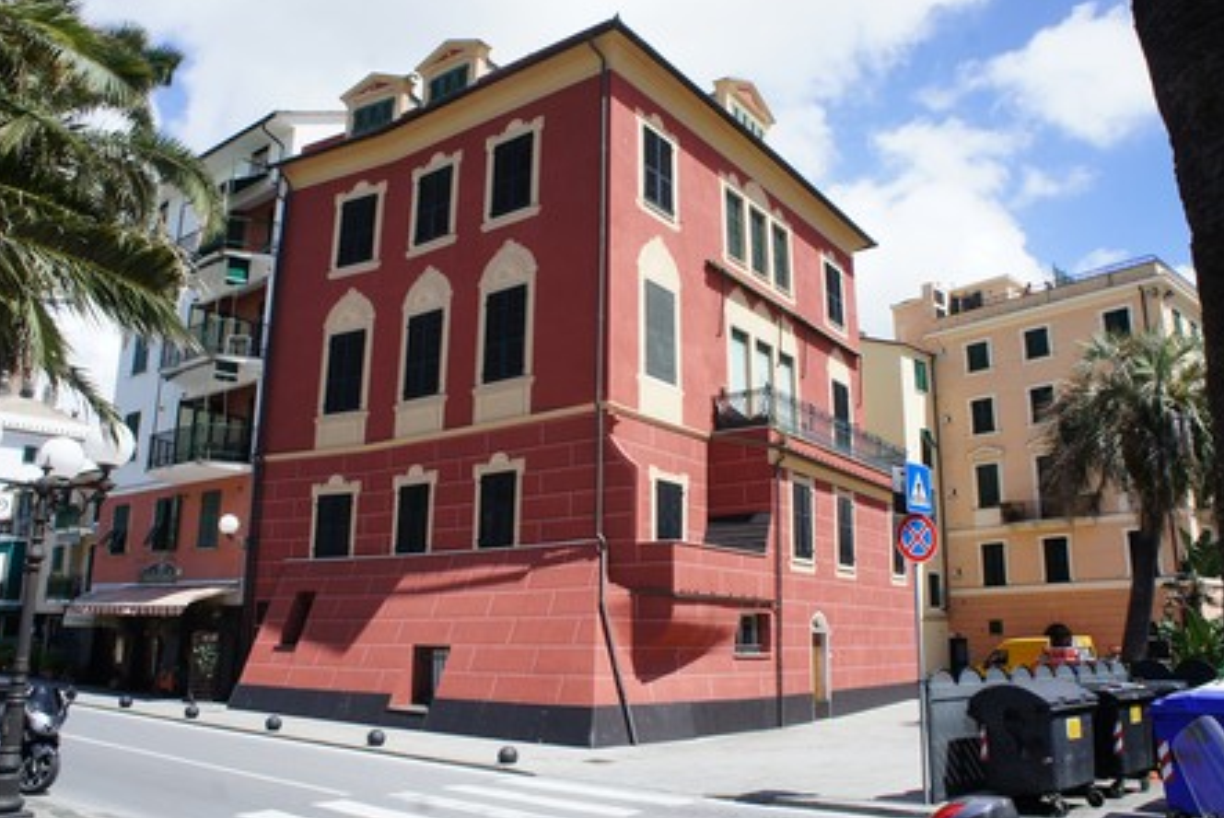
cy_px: 403
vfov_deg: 46.5
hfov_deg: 65.4
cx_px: 600
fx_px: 953
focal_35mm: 28
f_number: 11
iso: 200
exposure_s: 1/160
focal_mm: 18
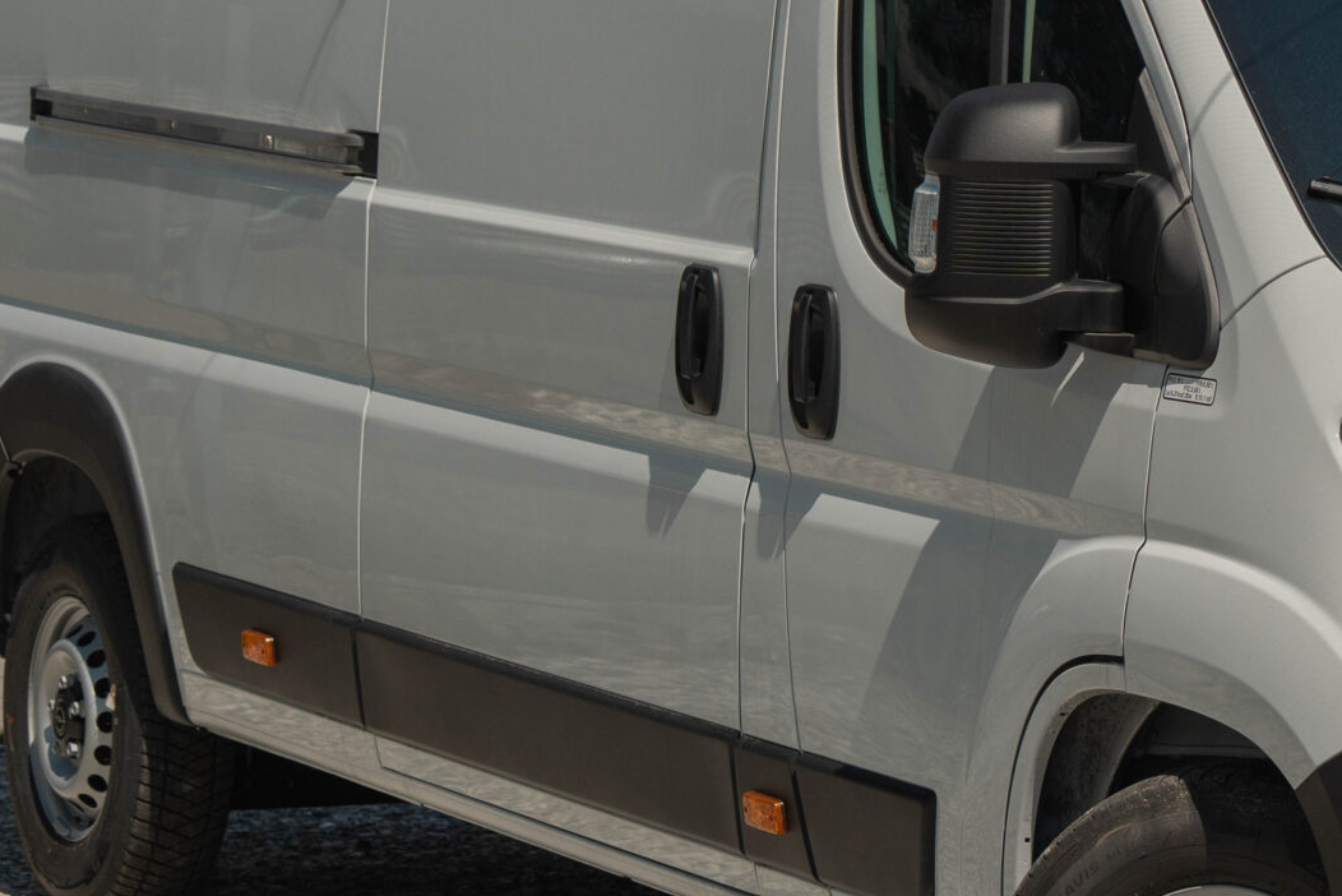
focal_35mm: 180
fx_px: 6711
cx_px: 1231
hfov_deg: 11.3
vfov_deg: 7.6
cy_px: 325
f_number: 5.6
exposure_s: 1/1250
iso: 400
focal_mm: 74
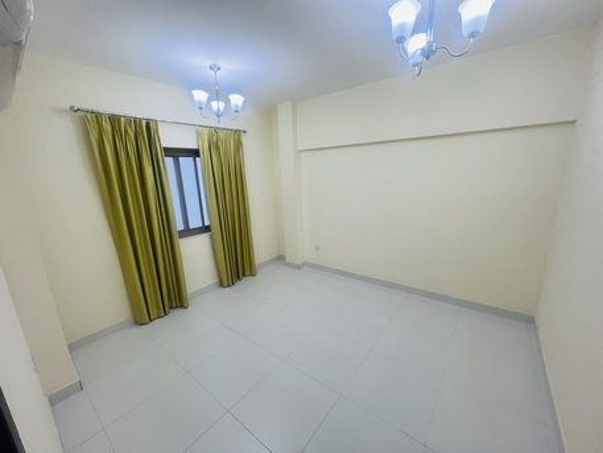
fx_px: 227
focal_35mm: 13
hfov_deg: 106.2
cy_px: 226
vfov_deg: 89.9
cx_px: 302
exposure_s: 1/100
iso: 160
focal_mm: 1.57
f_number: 1.8
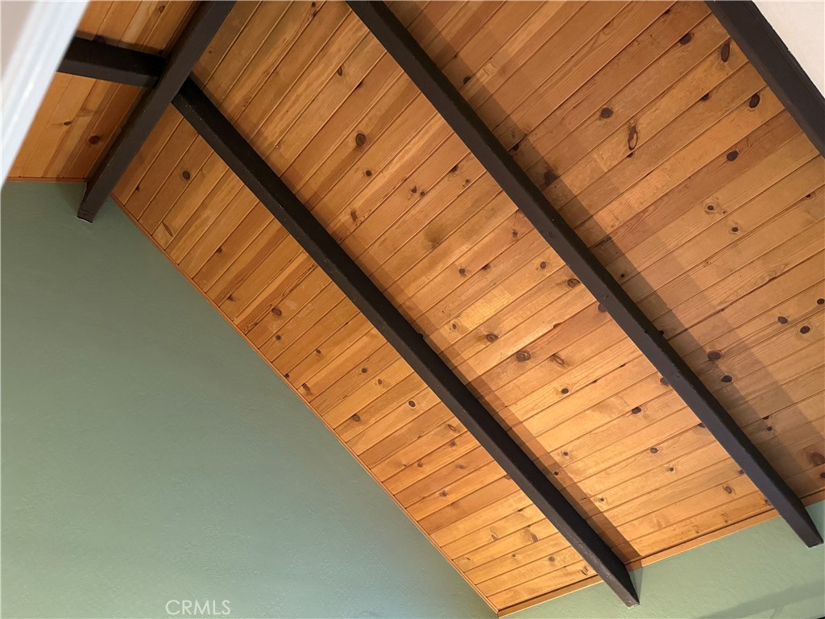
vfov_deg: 56.8
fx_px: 572
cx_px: 412
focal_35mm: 24
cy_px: 310
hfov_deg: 71.6
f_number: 1.78
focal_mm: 6.76
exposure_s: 1/30
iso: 800
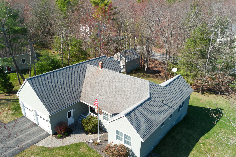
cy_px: 89
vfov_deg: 47.8
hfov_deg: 67.3
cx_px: 112
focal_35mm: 27
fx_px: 177
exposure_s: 1/1250
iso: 140
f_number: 2.8
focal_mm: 8.4
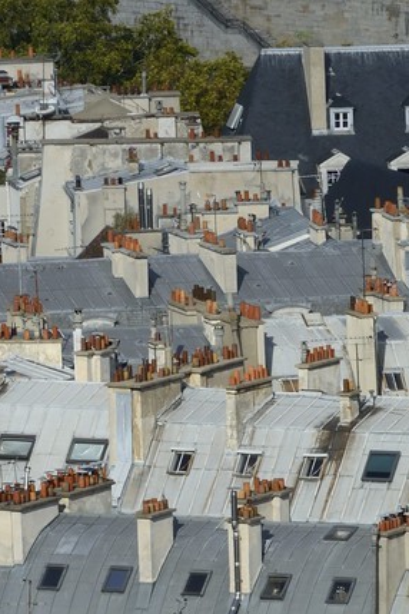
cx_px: 690
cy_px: 1052
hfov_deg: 1.8
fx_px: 12712
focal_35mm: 746
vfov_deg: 2.8
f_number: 18
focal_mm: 200
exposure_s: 1/250
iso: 200
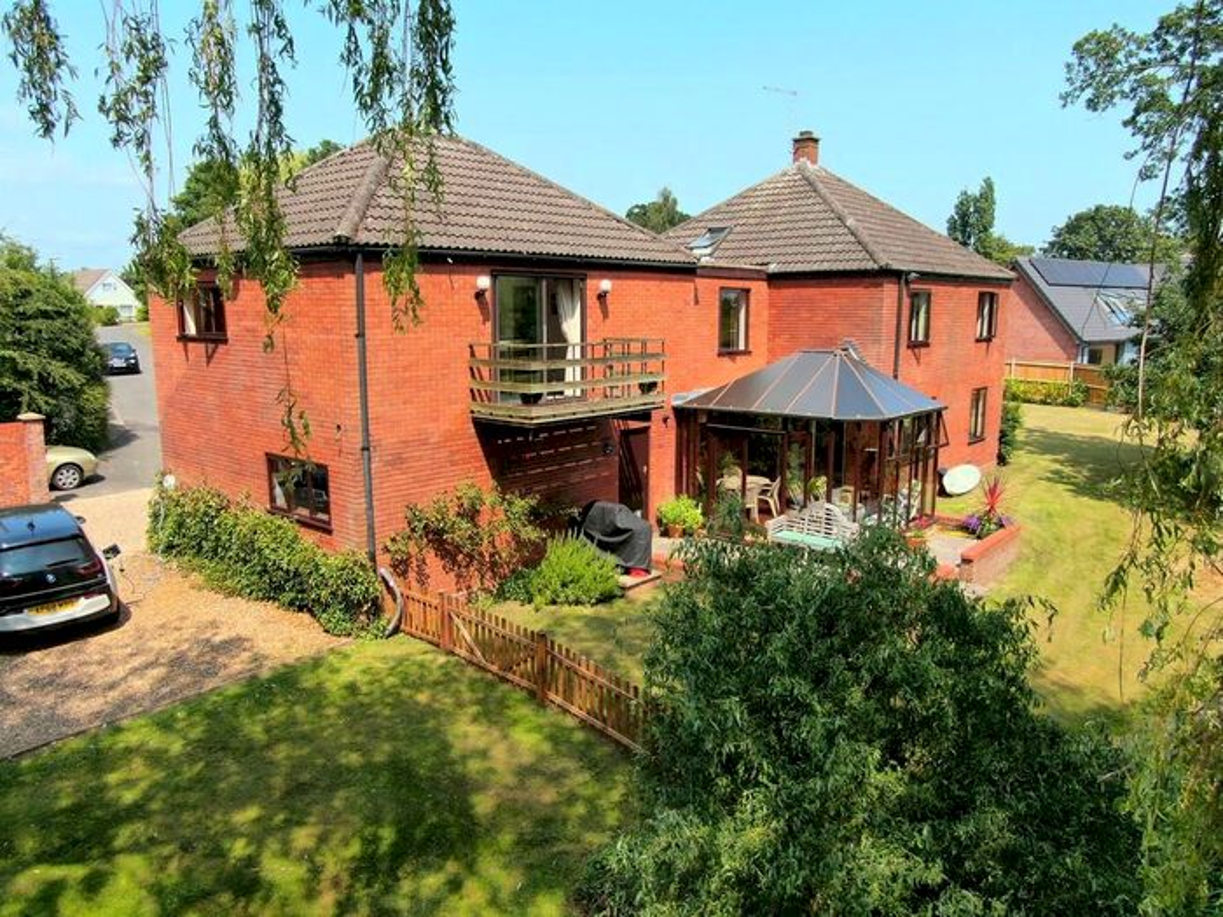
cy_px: 458
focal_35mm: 24
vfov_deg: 56.8
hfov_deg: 71.6
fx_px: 848
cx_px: 612
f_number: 2.8
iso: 100
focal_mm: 4.39
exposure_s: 1/800
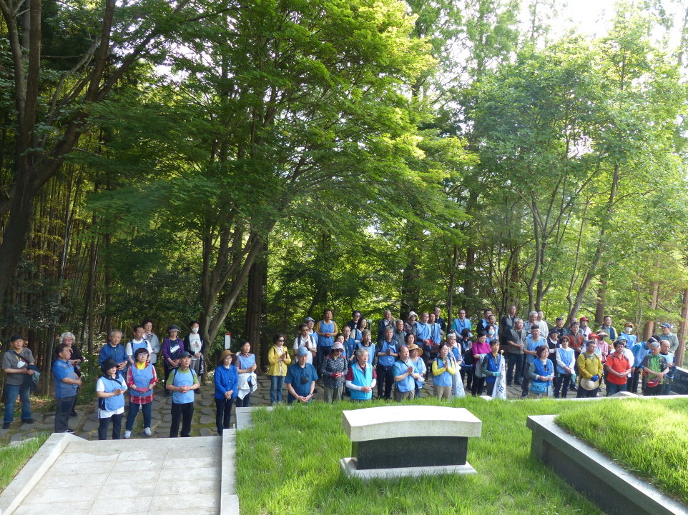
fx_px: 517
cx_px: 357
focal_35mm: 26
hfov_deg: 67.3
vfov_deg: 53.0
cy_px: 265
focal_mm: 4.5
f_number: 3.2
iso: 100
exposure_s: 1/125
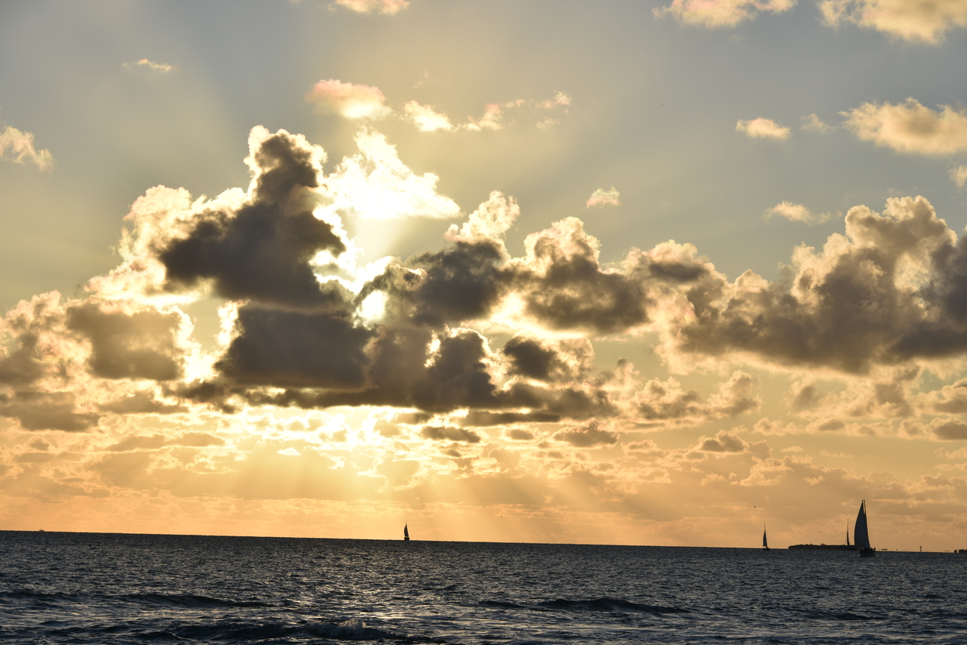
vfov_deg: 12.2
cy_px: 322
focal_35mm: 112
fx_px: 3009
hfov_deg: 18.3
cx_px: 484
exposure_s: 1/500
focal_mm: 112
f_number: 11
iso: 100
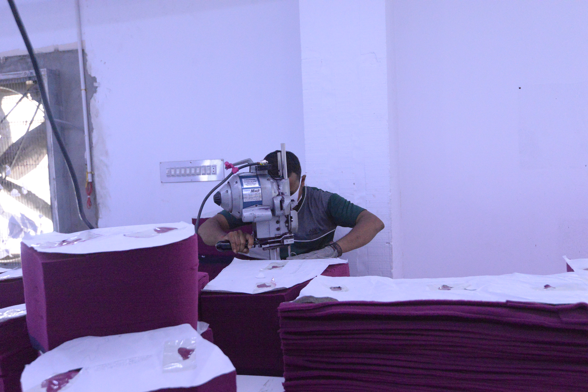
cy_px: 196
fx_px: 572
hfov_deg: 54.4
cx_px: 294
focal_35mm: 35
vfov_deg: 37.9
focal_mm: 35
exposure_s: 1/1000
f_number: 5.6
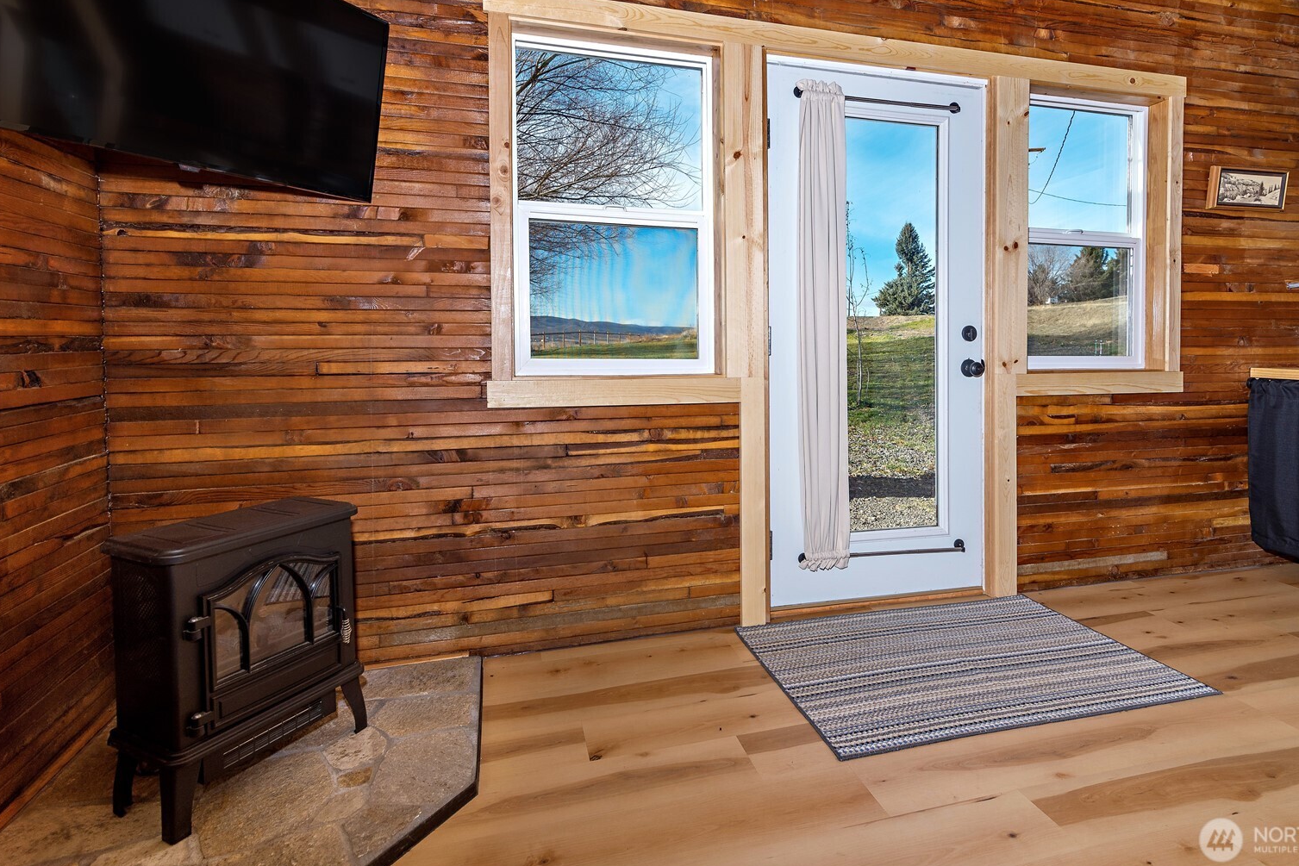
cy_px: 386
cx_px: 679
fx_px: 650
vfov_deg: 67.2
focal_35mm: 18
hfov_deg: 89.9
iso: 200
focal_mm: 16
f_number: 7.1
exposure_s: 1/160
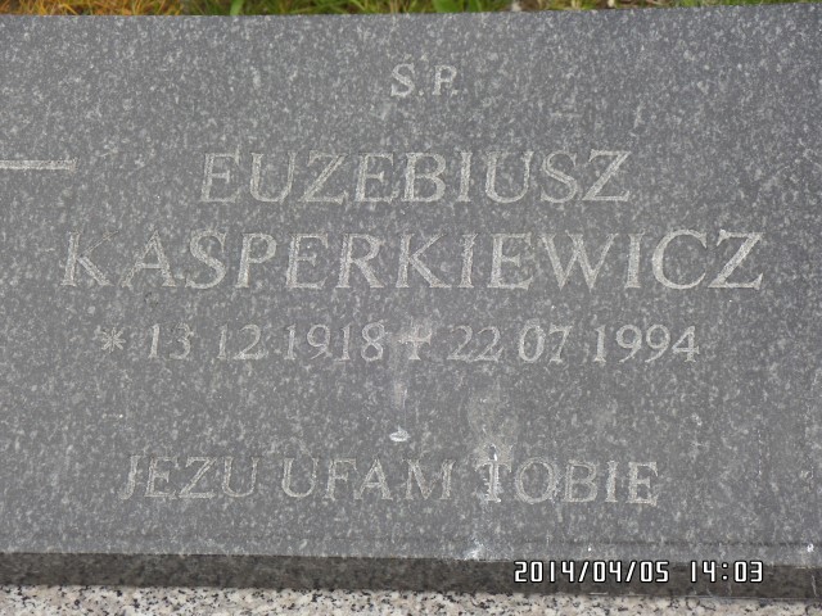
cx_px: 411
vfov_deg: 13.0
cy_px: 308
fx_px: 2707
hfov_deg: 17.3
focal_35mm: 114
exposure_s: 1/350
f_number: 4
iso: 100
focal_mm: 20.3
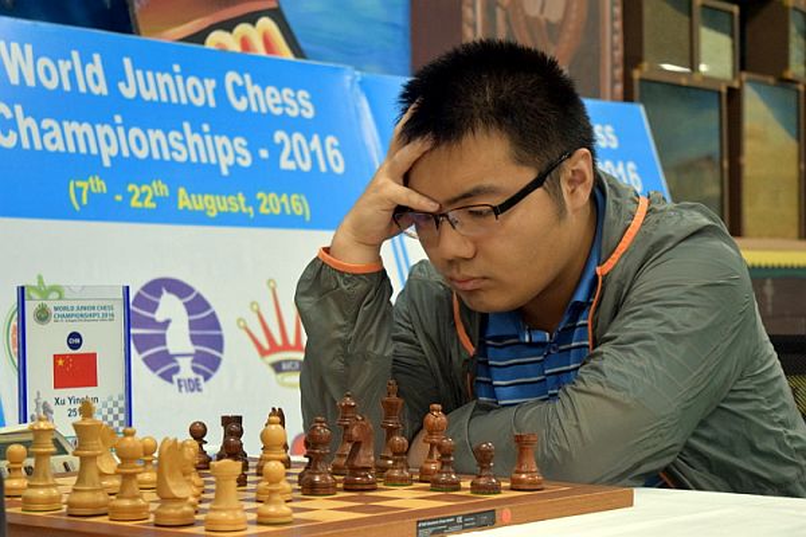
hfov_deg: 24.6
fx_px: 1847
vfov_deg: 16.6
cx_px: 403
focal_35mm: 82
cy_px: 268
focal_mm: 55
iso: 1400
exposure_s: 1/60
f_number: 5.6
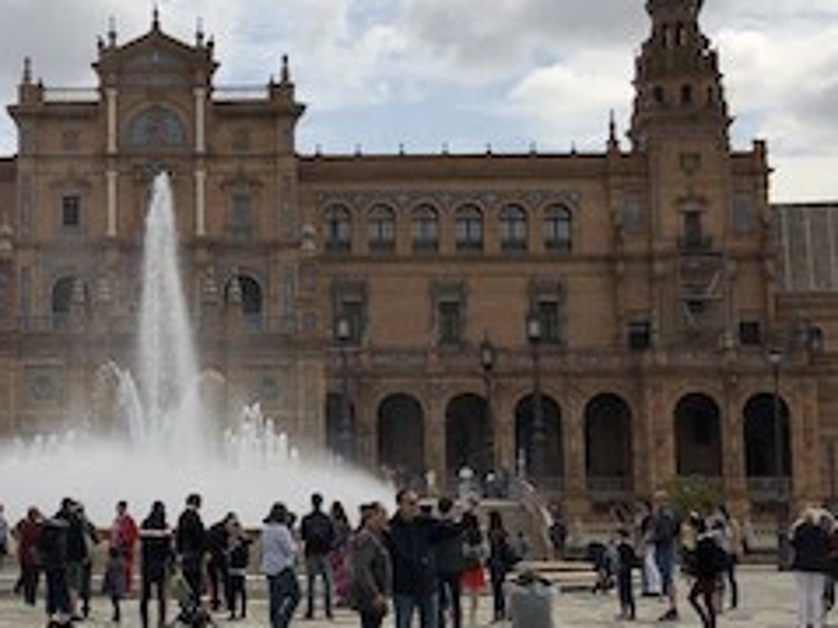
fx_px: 2178
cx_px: 91
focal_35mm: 90
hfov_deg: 21.3
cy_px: 218
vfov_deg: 16.4
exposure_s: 1/6024
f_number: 1.8
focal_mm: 4
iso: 25
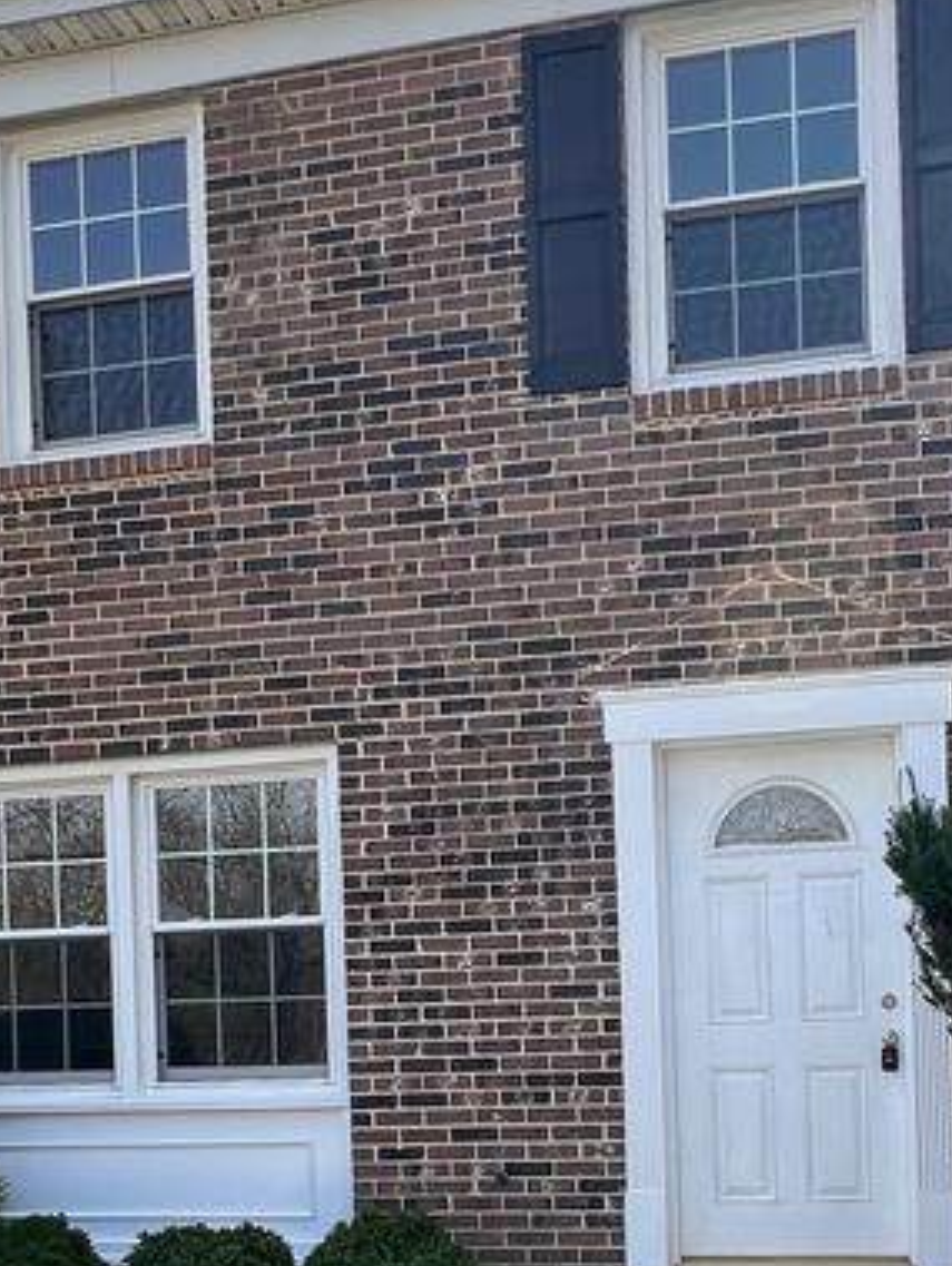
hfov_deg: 38.5
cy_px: 1029
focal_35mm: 37
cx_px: 578
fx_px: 1354
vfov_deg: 47.2
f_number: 1.8
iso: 32
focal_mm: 1.57
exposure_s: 1/531
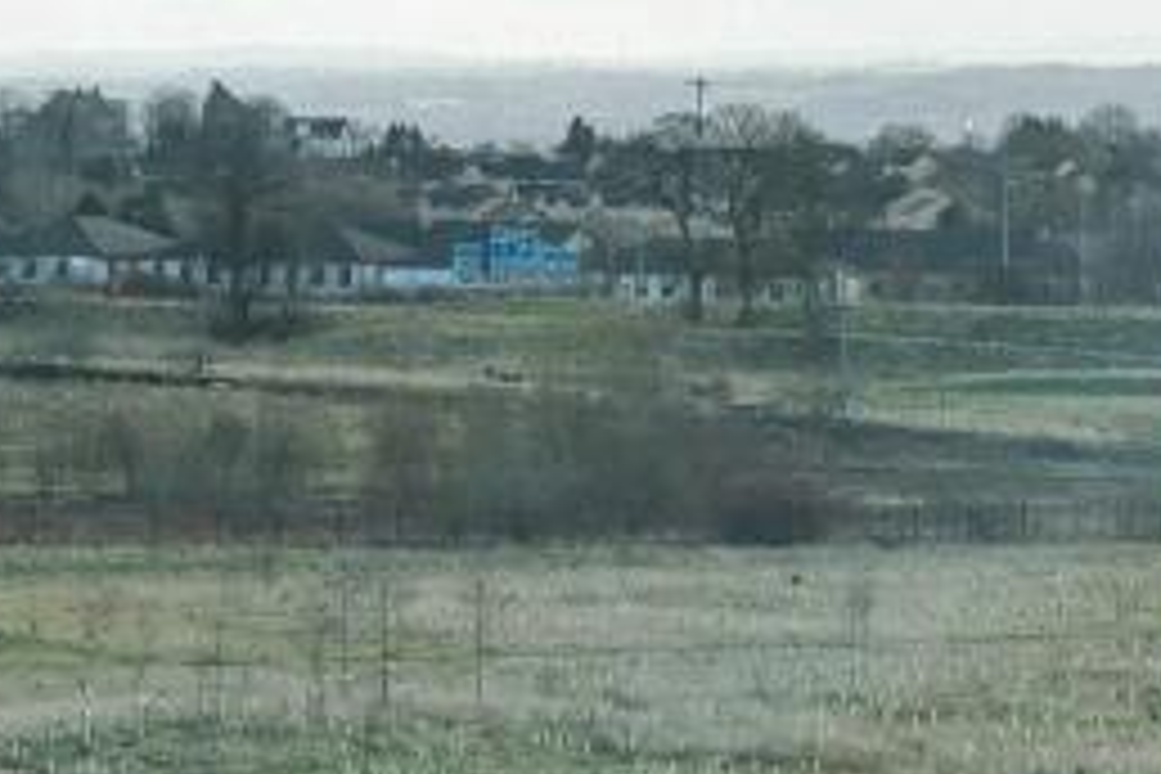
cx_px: 495
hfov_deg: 13.1
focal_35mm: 157
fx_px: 5063
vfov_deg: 8.7
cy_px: 493
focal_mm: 85
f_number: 4.5
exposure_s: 1/2500
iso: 640
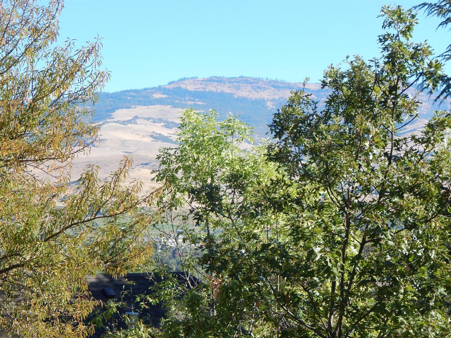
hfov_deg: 23.0
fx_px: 1107
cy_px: 169
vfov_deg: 17.4
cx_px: 226
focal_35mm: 85
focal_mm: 15.3
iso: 125
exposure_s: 1/400
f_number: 4.3
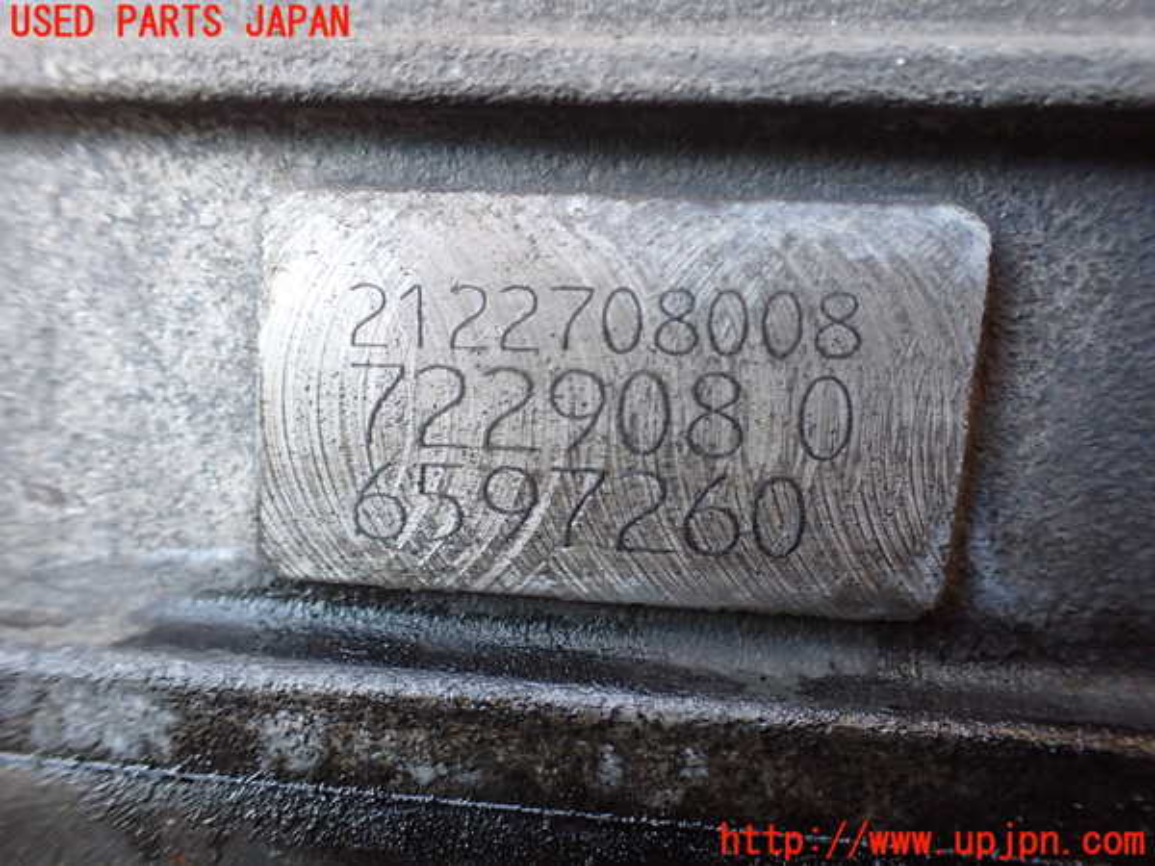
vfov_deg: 46.8
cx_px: 578
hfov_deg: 60.0
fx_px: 1001
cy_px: 433
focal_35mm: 30
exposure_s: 1/125
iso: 640
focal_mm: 5.4
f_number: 2.3
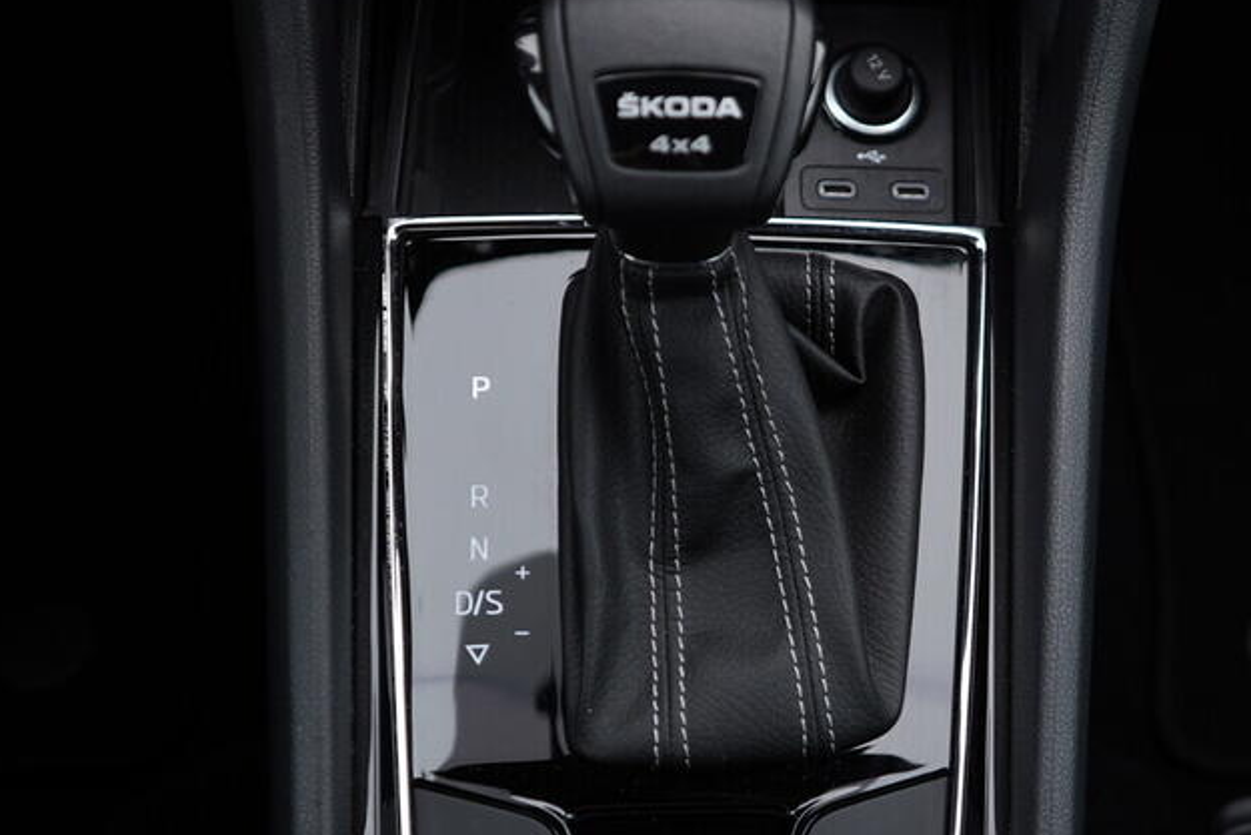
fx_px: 2051
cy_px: 399
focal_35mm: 59
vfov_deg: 23.0
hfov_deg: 33.7
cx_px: 819
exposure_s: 1/40
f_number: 2.8
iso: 125
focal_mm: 24
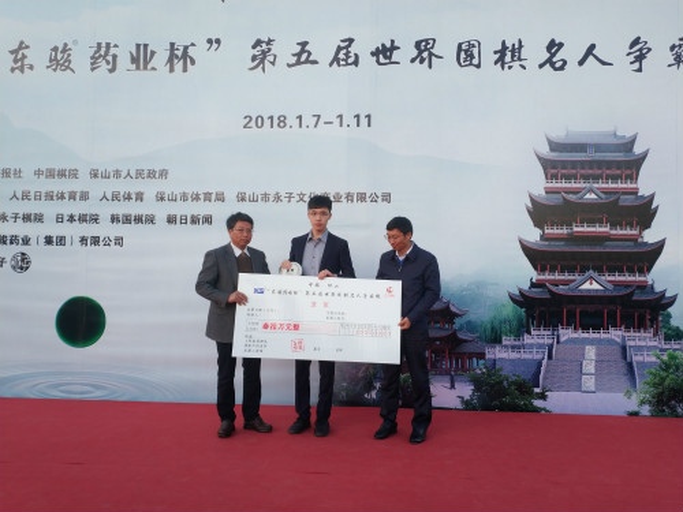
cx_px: 342
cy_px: 256
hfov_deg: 56.8
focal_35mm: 32
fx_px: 631
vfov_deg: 44.2
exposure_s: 1/100
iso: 108
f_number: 2
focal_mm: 4.5
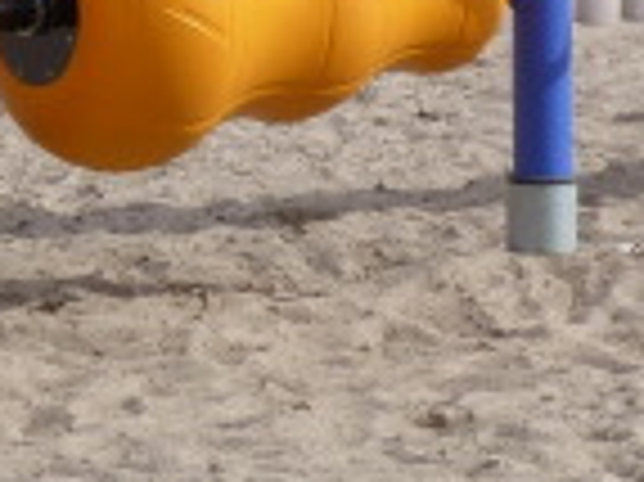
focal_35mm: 291
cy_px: -266
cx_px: -320
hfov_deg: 6.7
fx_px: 5409
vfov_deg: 5.1
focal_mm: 9.4
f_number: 5.6
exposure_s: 1/200
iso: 80
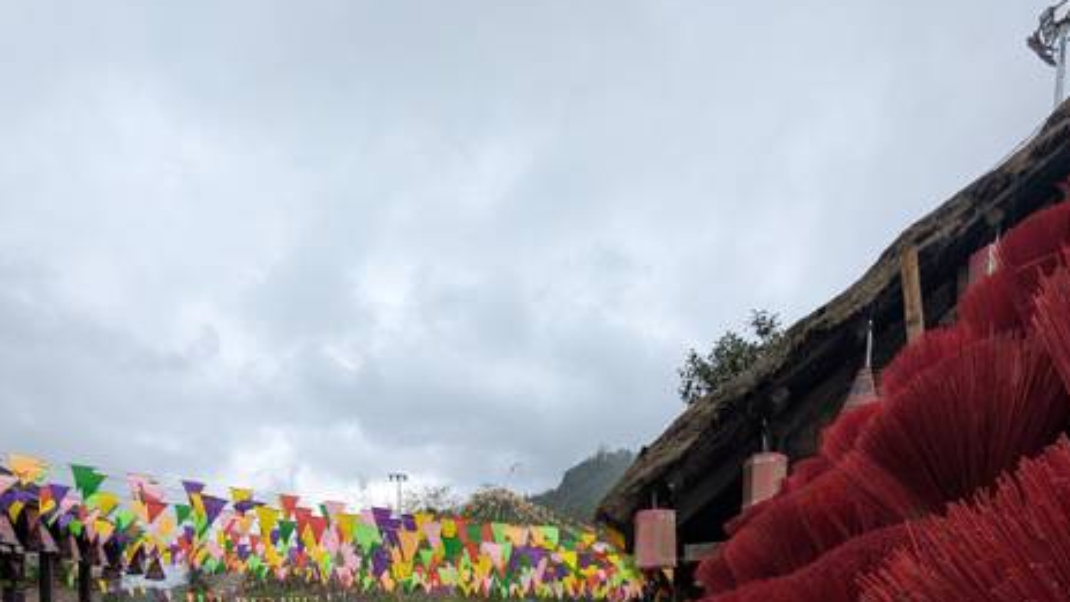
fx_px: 681
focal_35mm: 24
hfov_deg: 76.3
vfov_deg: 38.1
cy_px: 687
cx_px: 551
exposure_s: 1/907
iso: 52
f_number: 2.2
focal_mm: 2.35
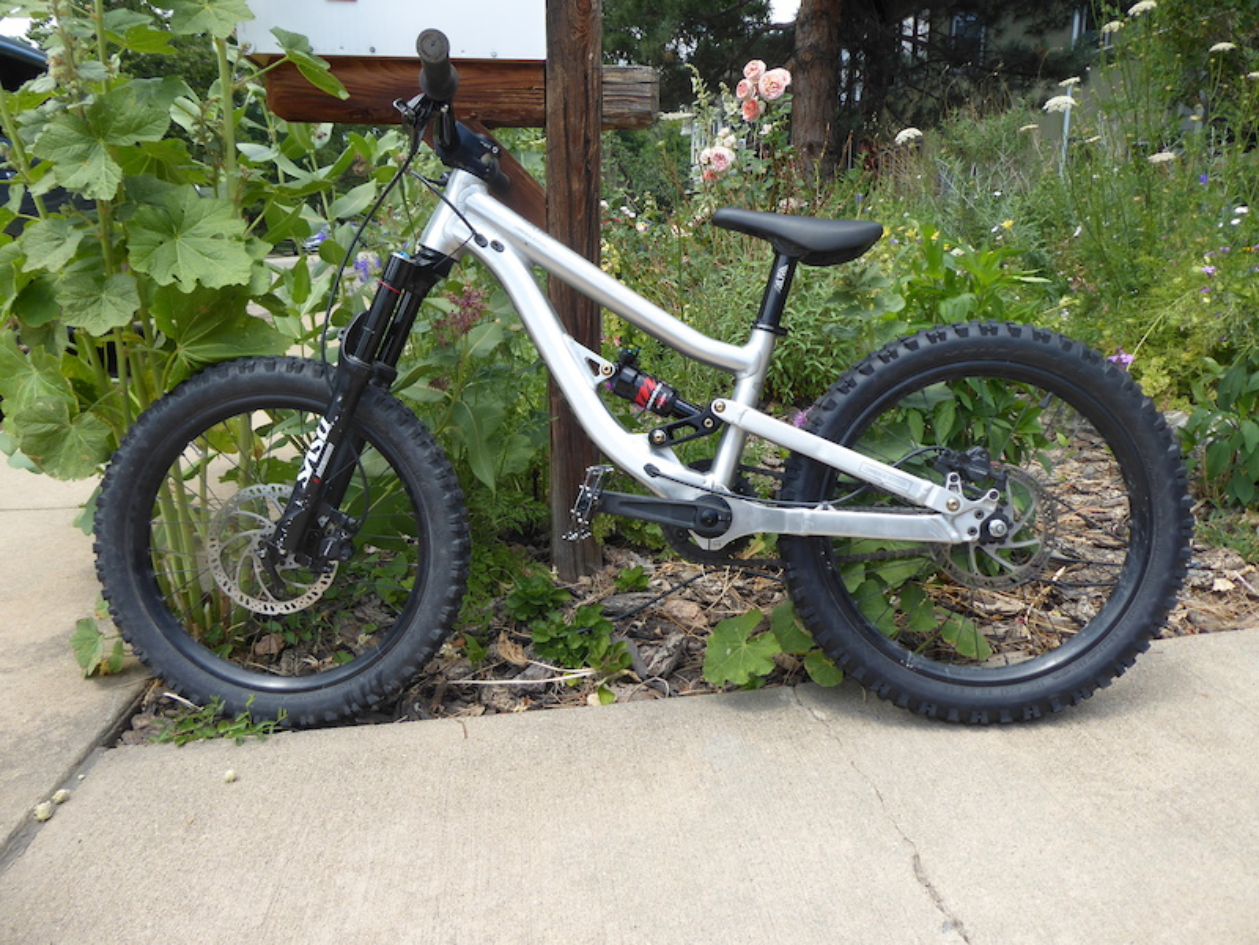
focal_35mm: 24
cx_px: 630
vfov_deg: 56.8
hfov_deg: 71.6
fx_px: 873
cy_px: 472
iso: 80
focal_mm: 4.3
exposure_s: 1/250
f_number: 3.3
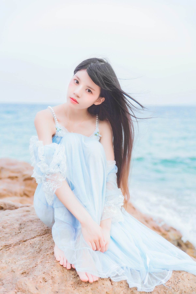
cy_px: 147
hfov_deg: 25.1
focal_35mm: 54
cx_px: 98
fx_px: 441
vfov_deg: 36.9
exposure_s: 1/250
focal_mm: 54
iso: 250
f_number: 2.8
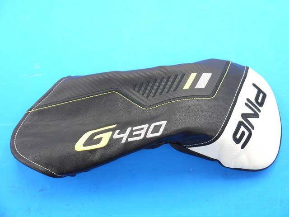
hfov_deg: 39.7
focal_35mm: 48
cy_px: 108
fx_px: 401
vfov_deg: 30.3
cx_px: 144
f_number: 4.5
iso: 640
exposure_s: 1/60
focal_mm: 24
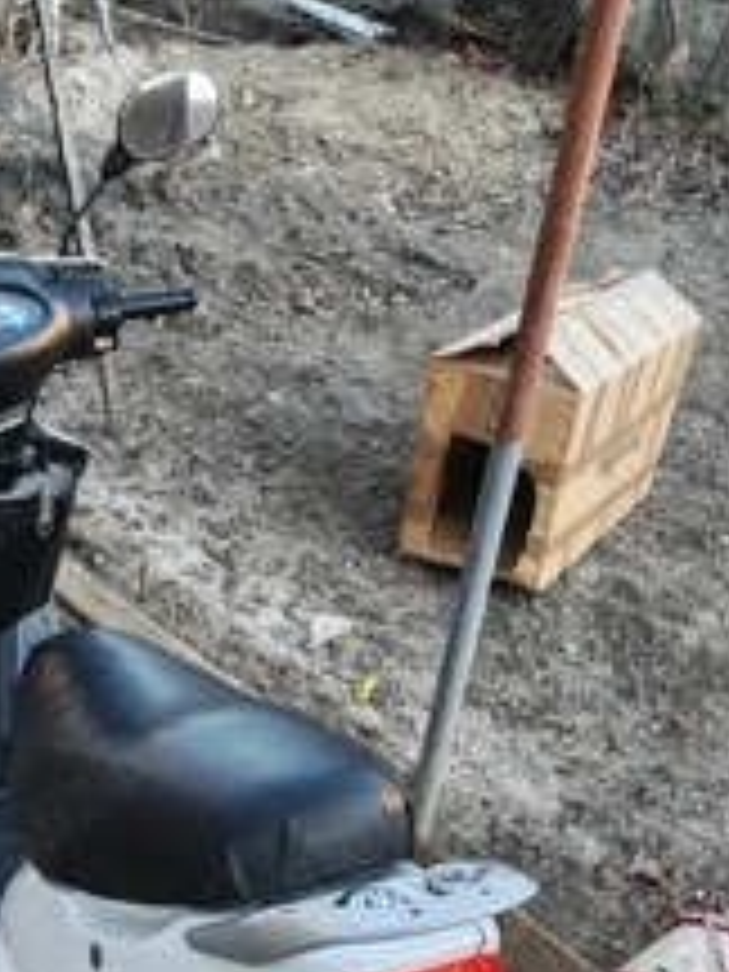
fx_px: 1404
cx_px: 225
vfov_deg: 35.7
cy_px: 891
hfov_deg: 28.9
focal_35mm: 50
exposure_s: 1/100
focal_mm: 6.12
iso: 320
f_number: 1.9
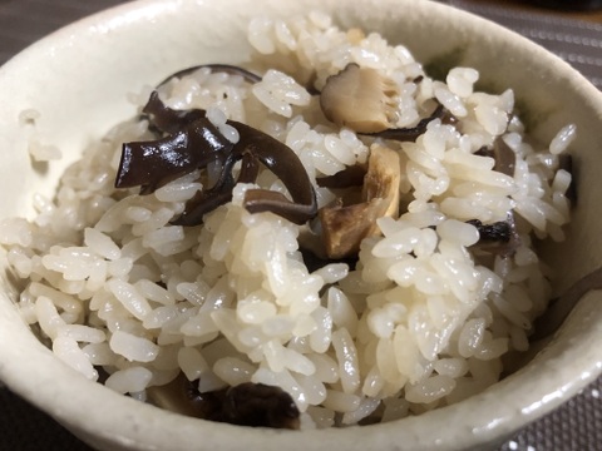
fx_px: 487
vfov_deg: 49.7
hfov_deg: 63.4
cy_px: 226
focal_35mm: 28
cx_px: 301
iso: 80
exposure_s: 1/15
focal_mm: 3.99
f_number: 1.8
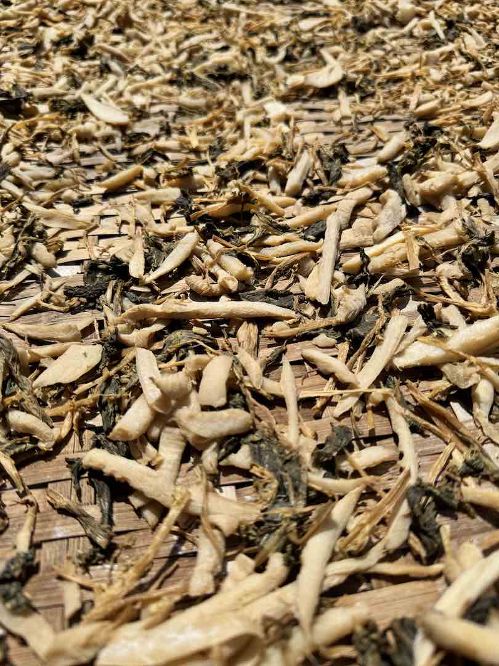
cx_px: 250
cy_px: 333
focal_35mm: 24
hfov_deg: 56.8
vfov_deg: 71.6
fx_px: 461
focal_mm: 6.86
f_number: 1.78
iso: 80
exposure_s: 1/5814
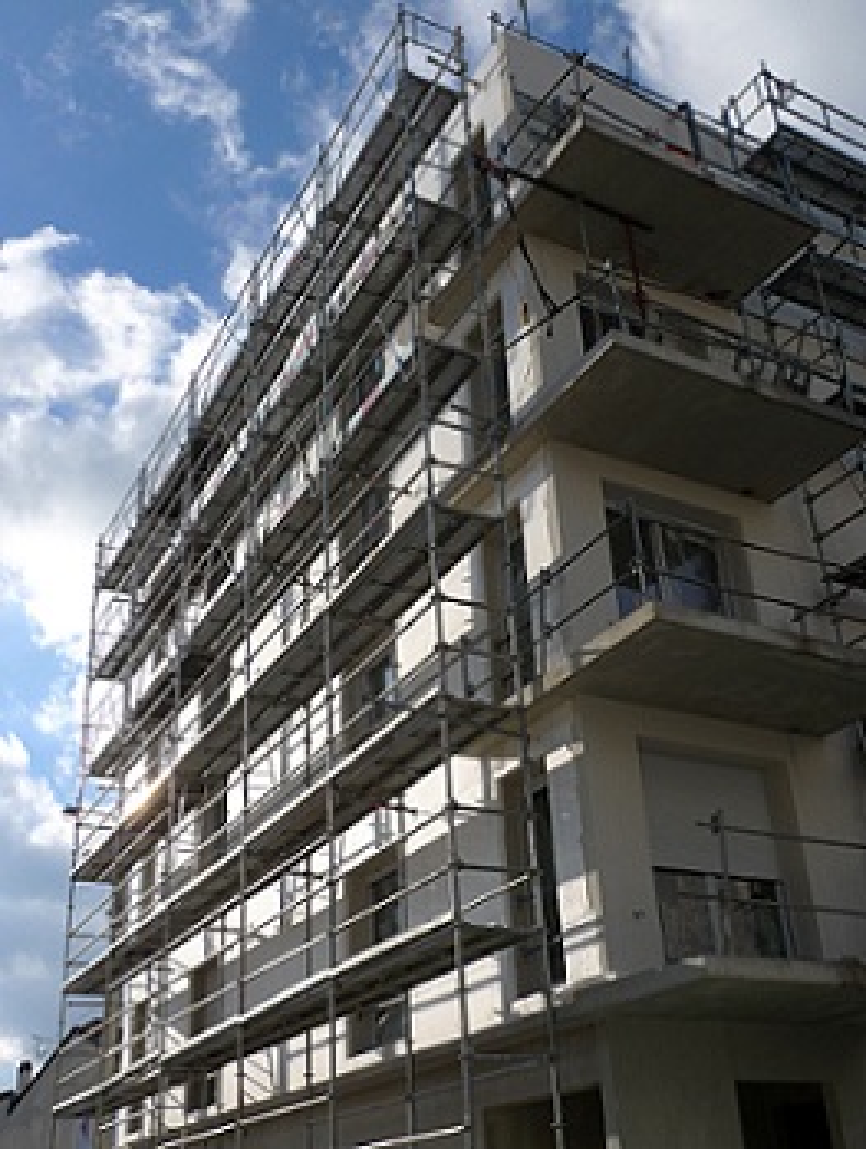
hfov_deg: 38.8
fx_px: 1230
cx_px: 433
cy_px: 574
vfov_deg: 50.1
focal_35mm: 37
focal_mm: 7.9
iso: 80
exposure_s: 1/800
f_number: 4.5
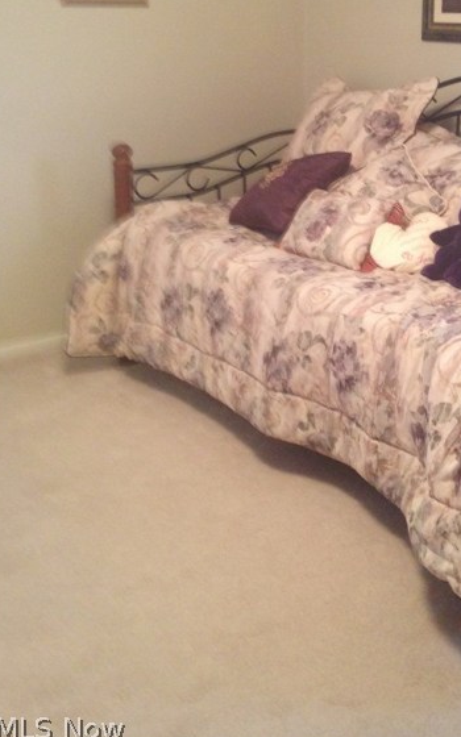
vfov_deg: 41.3
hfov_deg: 26.4
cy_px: 245
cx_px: 366
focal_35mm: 48
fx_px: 965
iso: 160
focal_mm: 4.12
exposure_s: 1/20
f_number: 2.4
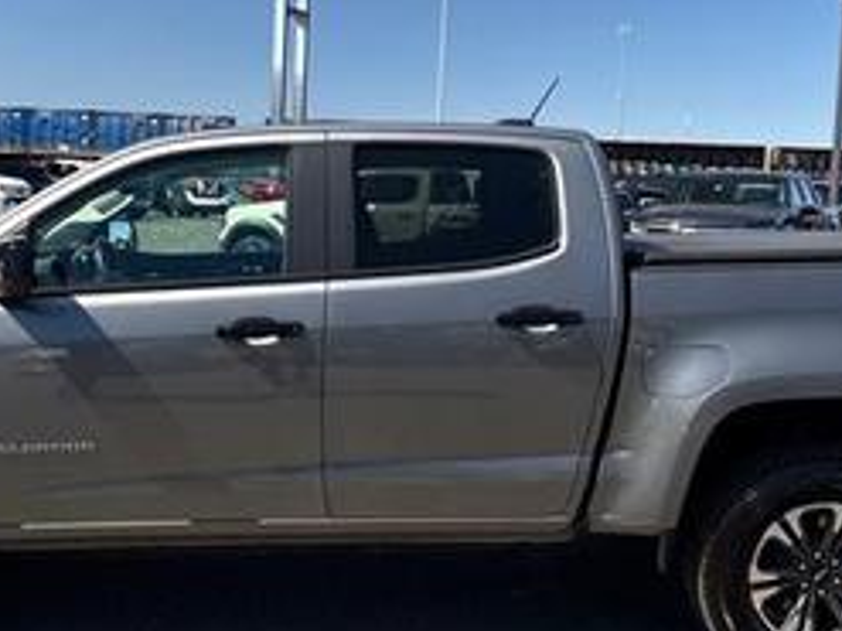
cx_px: 334
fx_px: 1191
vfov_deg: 29.6
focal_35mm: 49
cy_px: 252
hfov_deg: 38.8
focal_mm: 6.76
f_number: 1.78
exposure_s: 1/715
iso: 100
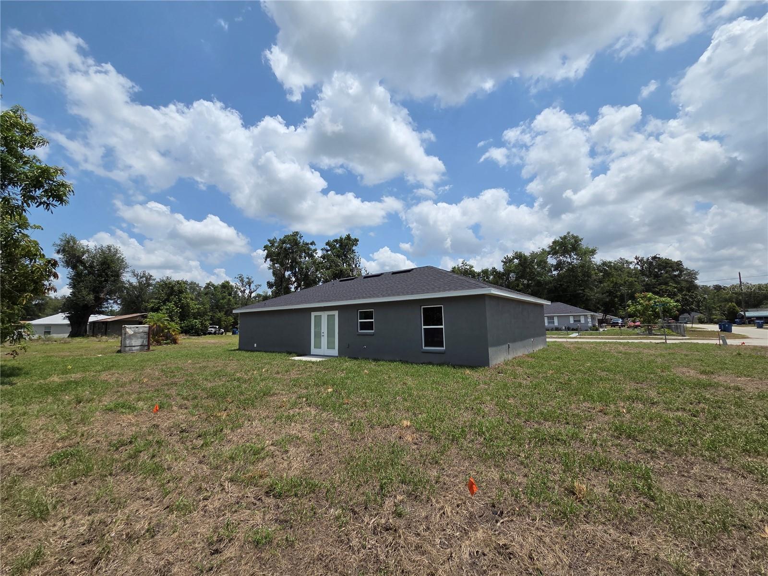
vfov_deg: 89.9
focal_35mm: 13
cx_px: 384
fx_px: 288
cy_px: 288
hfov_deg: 106.2
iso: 50
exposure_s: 1/4109
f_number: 2.2
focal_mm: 2.2
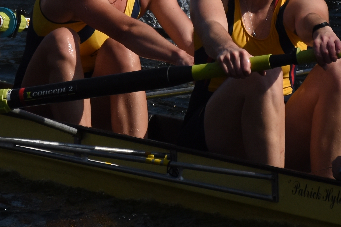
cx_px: 117
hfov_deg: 3.0
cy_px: -40
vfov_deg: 2.0
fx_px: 6538
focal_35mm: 690
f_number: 5.6
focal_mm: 105
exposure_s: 1/5000
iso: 400
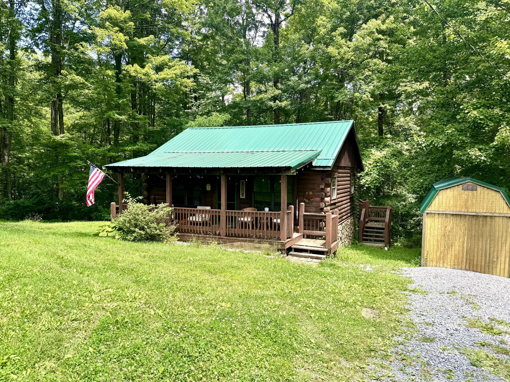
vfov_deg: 54.9
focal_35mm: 25
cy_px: 191
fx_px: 368
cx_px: 258
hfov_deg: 69.4
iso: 80
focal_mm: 6.76
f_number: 1.78
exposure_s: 1/756
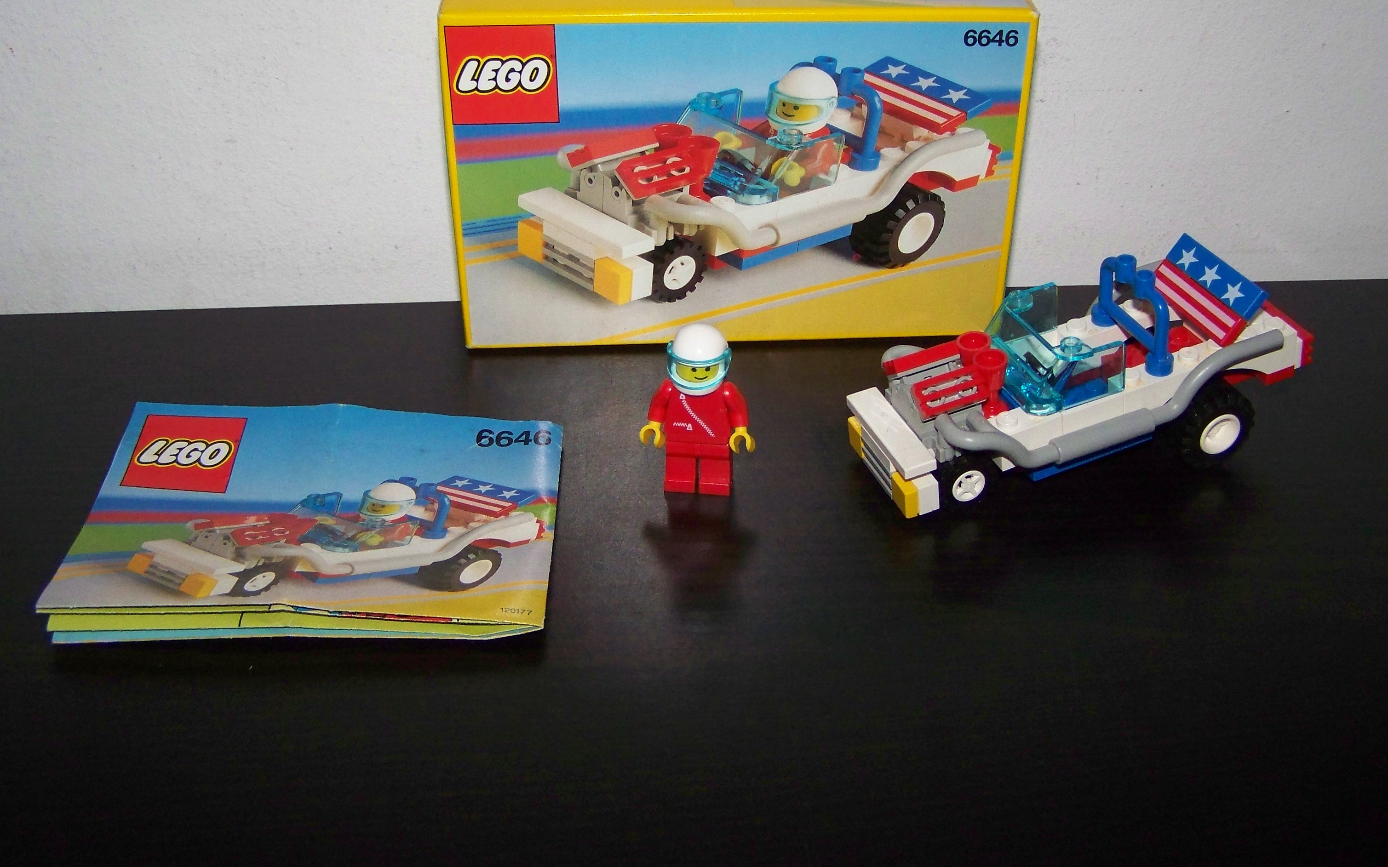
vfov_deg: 31.2
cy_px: 354
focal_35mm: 41
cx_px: 688
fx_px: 1551
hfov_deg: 48.2
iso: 200
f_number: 2.8
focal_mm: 6.3
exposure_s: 1/30
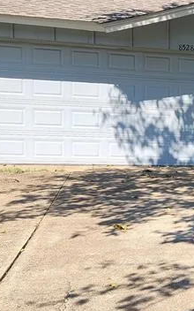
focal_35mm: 71
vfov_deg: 29.0
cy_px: 163
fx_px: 601
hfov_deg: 15.5
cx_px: 361
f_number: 1.8
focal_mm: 5.4
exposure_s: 1/904
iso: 20
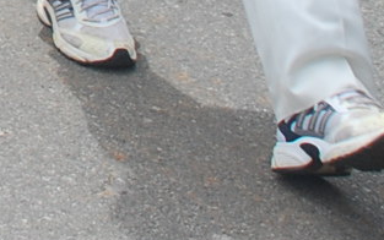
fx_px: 2178
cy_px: -481
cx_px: -383
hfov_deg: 9.4
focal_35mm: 208
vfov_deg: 5.9
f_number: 8
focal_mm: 22
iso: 250
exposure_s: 1/250
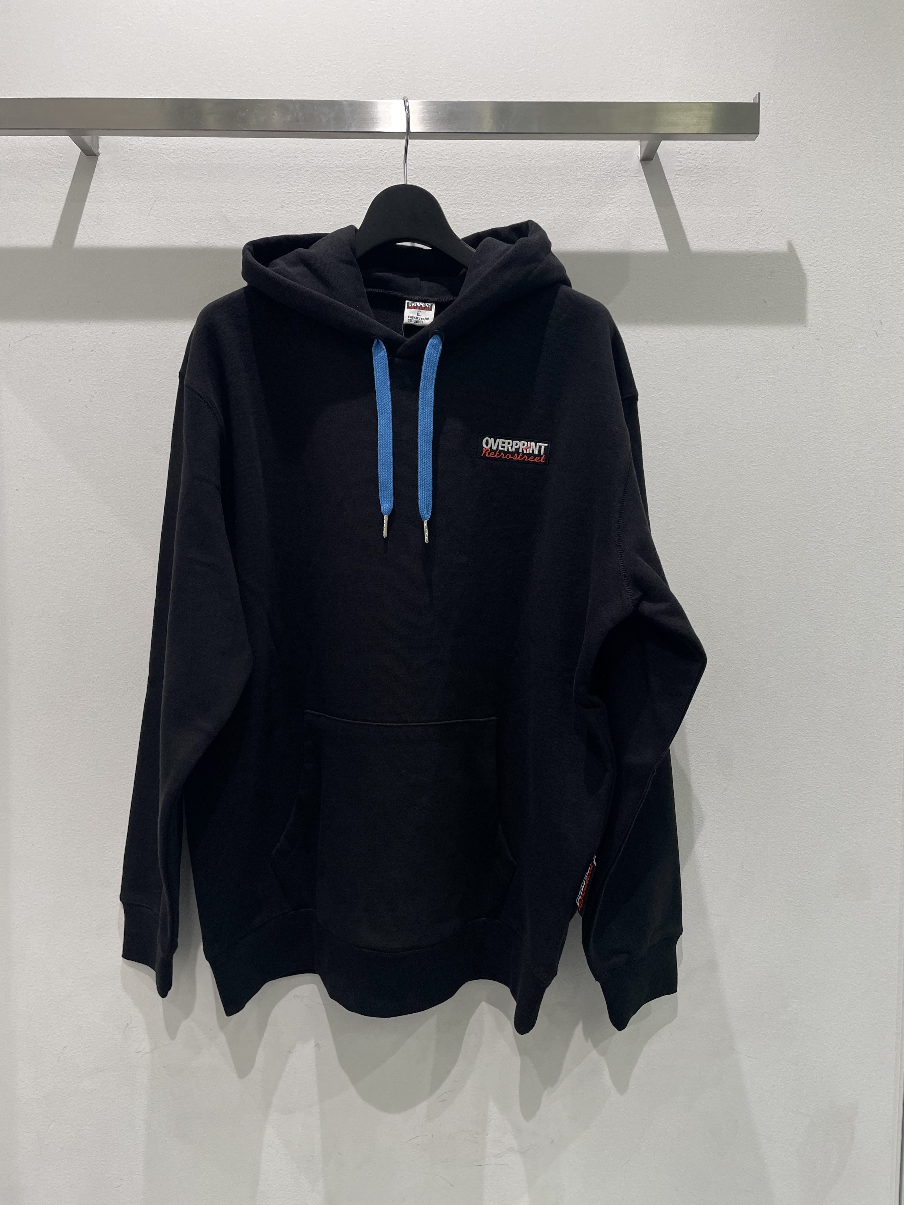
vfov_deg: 67.3
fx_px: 905
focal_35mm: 26
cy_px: 602
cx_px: 452
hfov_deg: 53.1
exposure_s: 1/121
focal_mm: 4.2
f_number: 1.6
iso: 100
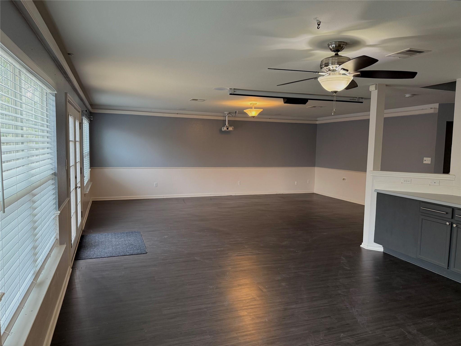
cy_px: 173
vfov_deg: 56.8
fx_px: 320
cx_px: 230
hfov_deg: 71.6
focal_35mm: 24
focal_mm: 6.76
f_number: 1.78
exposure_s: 1/120
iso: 200
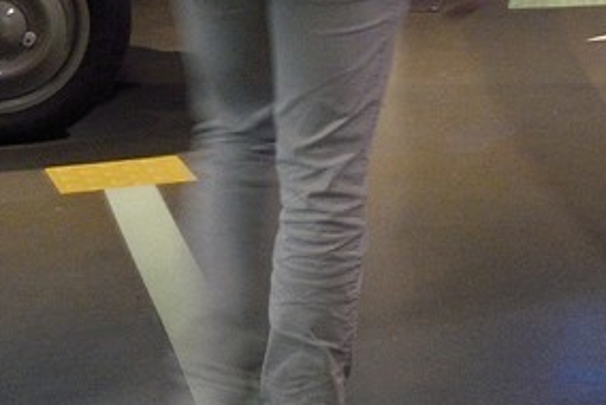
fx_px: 3033
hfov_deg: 10.4
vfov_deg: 7.4
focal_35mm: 180
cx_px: 1248
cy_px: -347
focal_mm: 32
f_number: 7.1
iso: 1600
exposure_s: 1/15
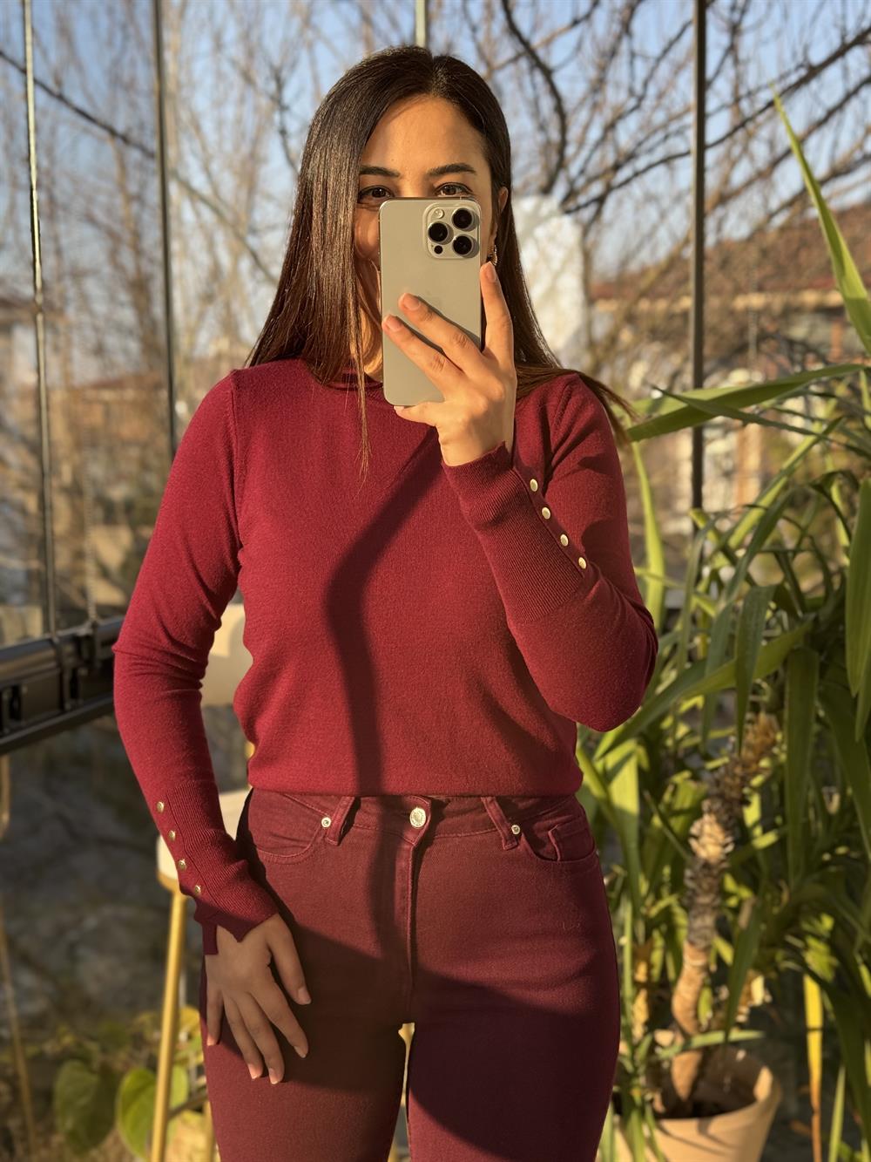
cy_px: 581
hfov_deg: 30.3
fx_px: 1610
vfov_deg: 39.7
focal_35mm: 48
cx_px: 436
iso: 64
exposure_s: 1/360
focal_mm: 6.76
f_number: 1.78
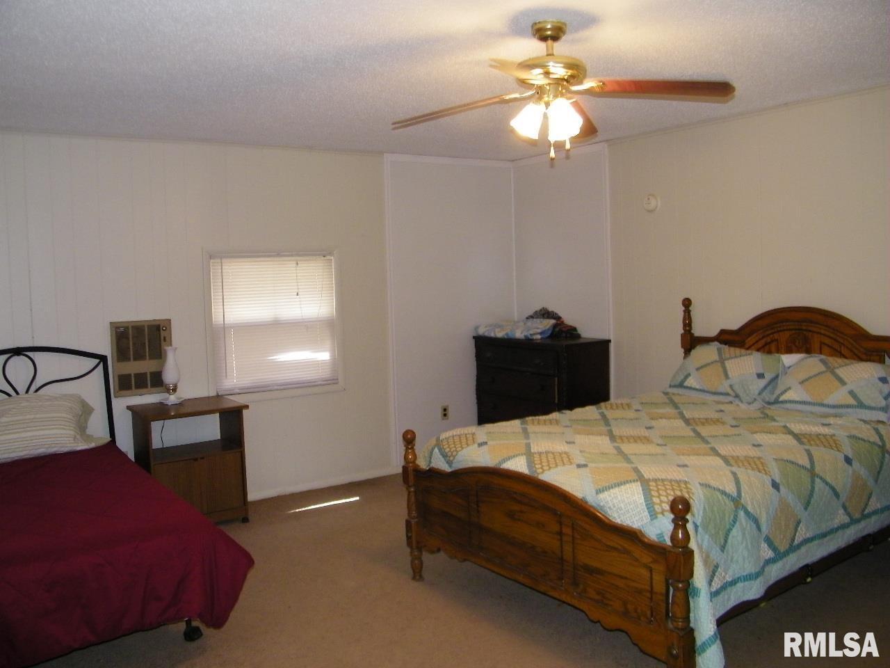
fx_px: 720
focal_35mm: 28
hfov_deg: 63.4
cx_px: 445
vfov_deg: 49.7
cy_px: 334
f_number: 3.5
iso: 200
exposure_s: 1/30
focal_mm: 5
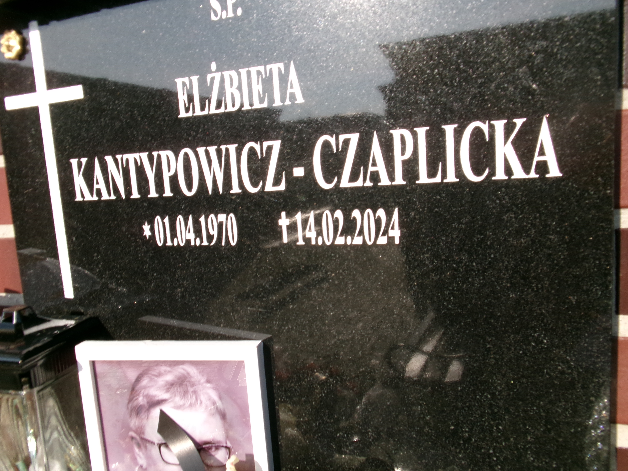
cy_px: 236
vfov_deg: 49.7
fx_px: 508
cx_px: 314
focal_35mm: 28
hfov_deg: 63.4
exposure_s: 1/85
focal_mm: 5.1
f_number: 10.8
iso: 100
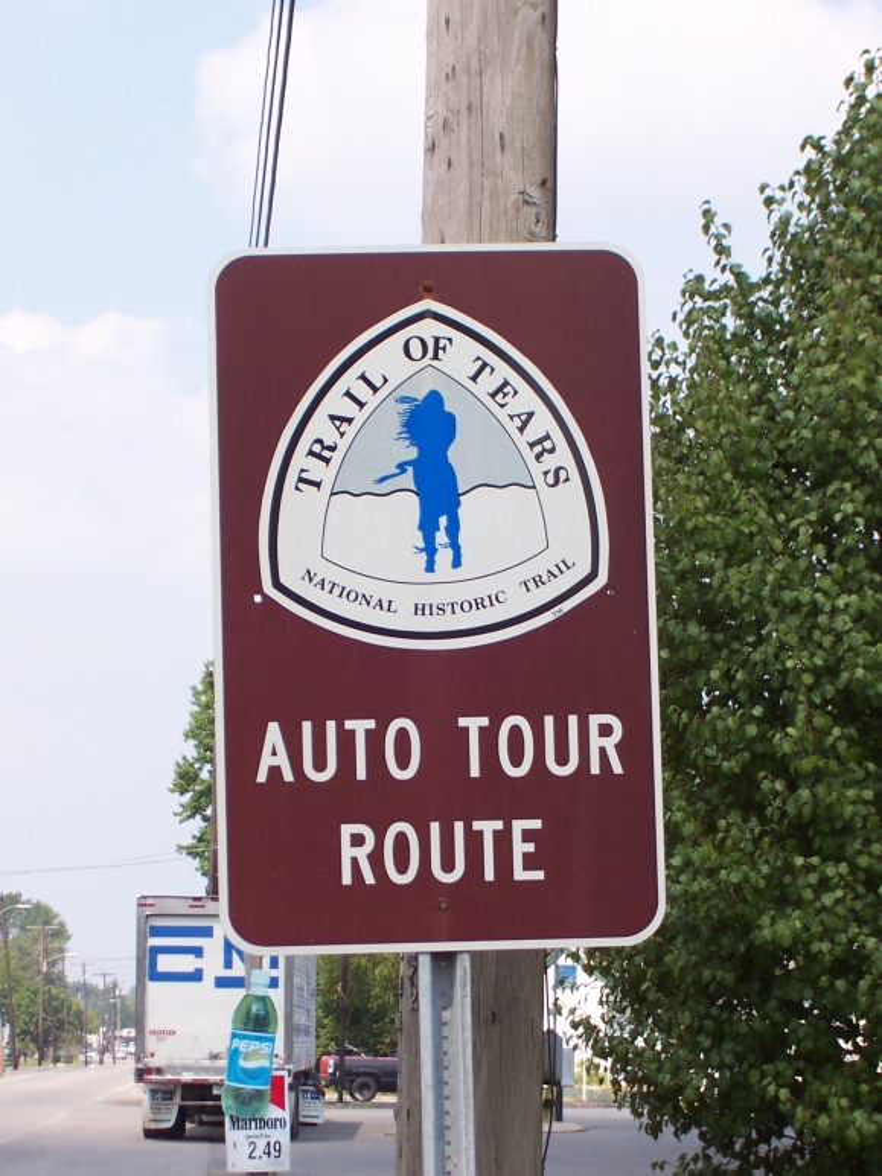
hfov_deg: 13.3
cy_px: 588
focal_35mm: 111
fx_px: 3771
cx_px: 441
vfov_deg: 17.7
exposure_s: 1/500
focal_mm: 16.8
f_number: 4.8
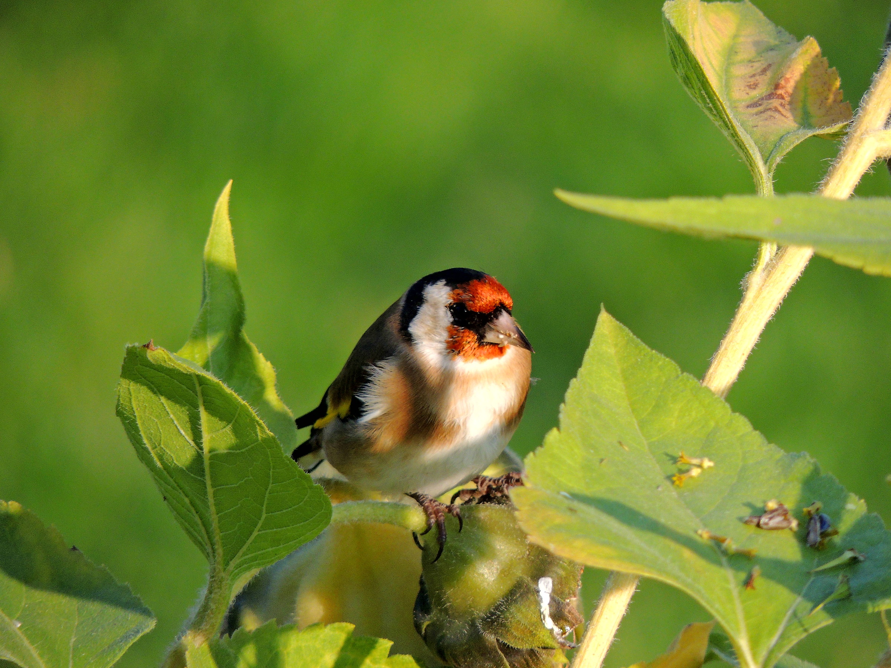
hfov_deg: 2.2
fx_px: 23166
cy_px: 334
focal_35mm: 900
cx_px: 446
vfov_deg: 1.7
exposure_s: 1/500
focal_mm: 160.5
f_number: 5.5
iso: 320
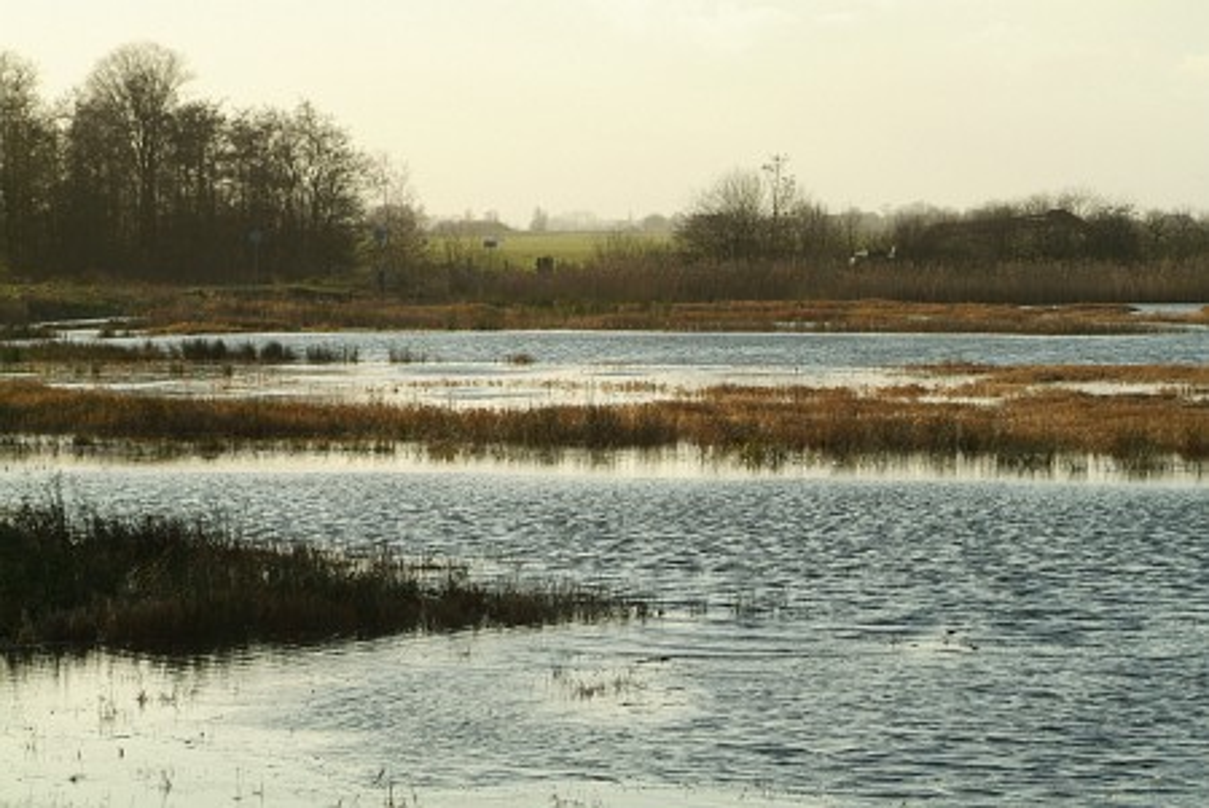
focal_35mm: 135
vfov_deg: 10.2
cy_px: 404
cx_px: 604
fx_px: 4538
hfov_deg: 15.2
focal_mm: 90
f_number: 11
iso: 400
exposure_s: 1/500
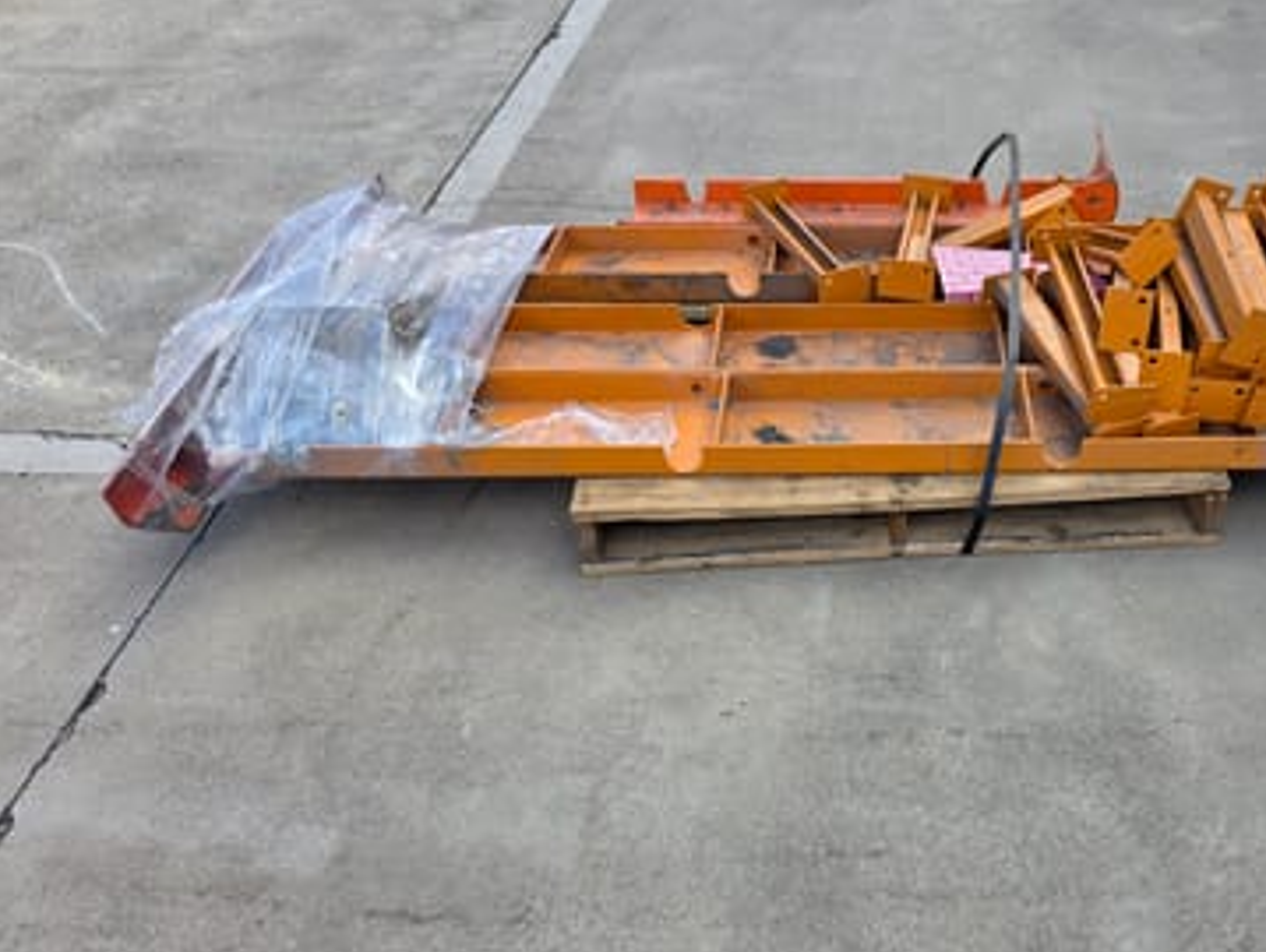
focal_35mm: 32
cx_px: 868
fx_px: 1172
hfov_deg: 55.3
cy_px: 541
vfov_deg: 44.1
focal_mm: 6.3
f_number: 1.7
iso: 25
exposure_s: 1/359
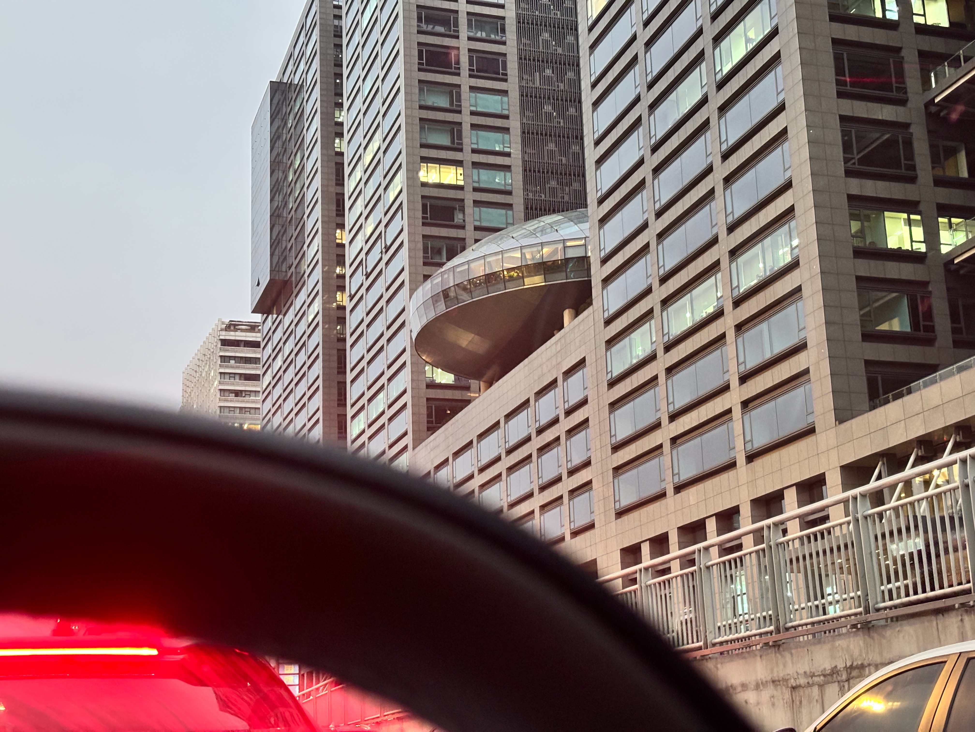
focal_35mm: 52
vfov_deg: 28.0
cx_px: 488
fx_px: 1465
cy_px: 366
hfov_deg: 36.8
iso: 400
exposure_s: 1/19
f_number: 1.6
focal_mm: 5.96
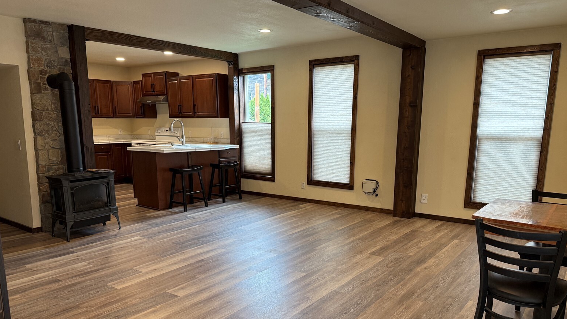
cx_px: 285
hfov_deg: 69.8
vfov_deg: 42.7
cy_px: 193
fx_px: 406
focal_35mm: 27
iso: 200
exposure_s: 1/120
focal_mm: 6.76
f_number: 1.78
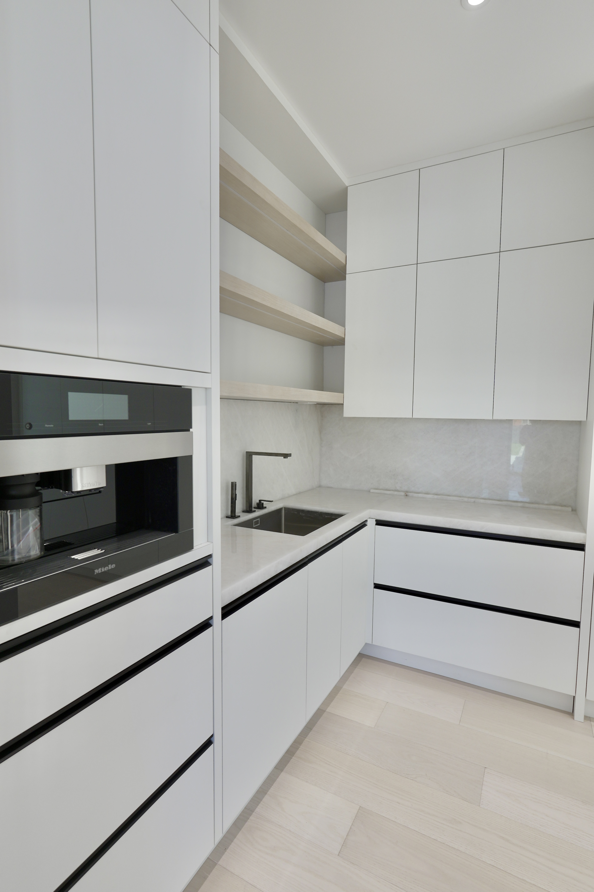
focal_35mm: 16
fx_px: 408
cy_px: 446
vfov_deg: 95.0
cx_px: 297
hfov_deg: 72.0
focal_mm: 11
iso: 160
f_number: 3.2
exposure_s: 1/100
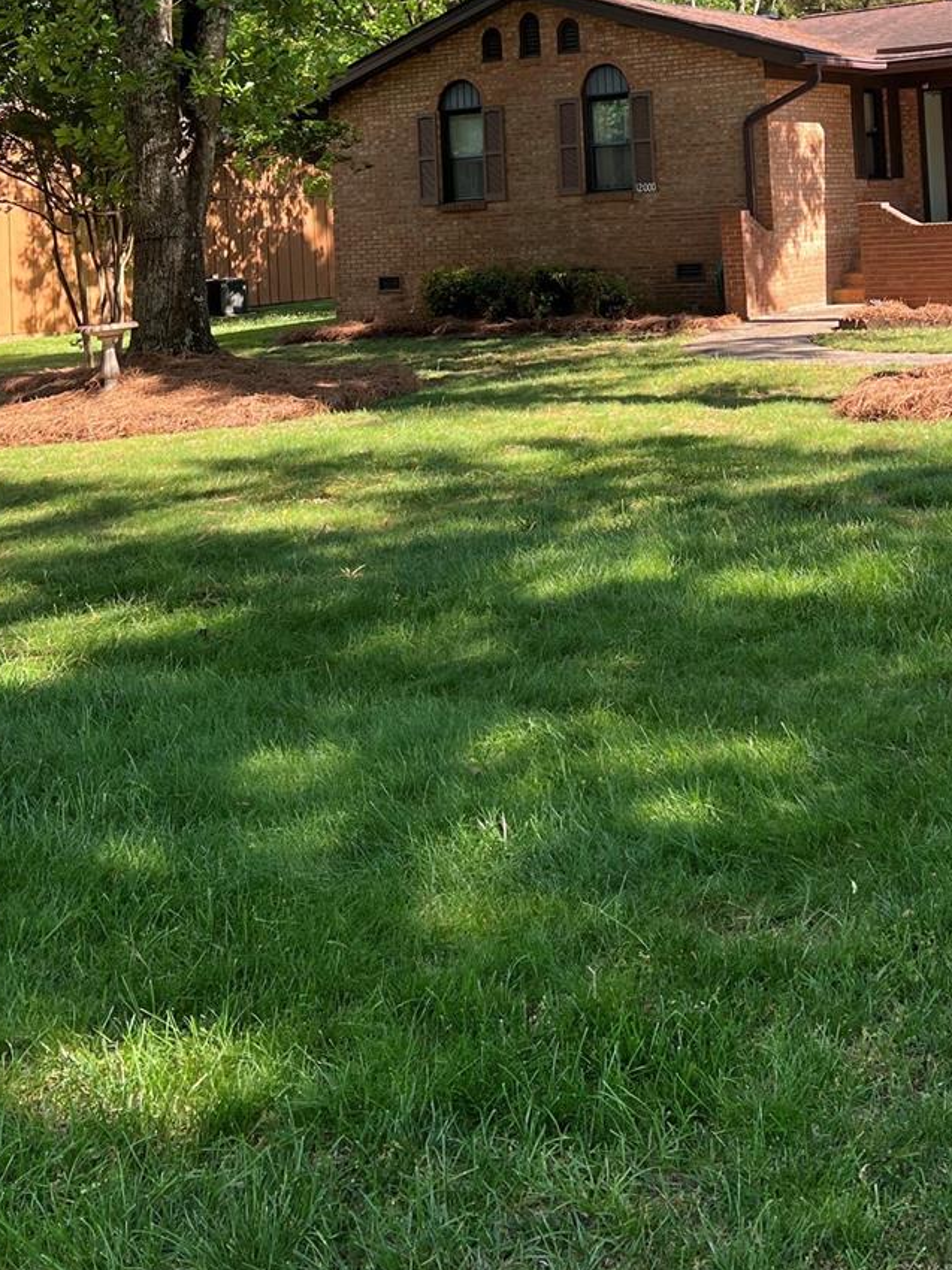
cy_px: 128
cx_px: 722
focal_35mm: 47
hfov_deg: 30.3
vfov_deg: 37.8
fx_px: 1724
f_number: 1.5
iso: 50
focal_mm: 5.7
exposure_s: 1/597
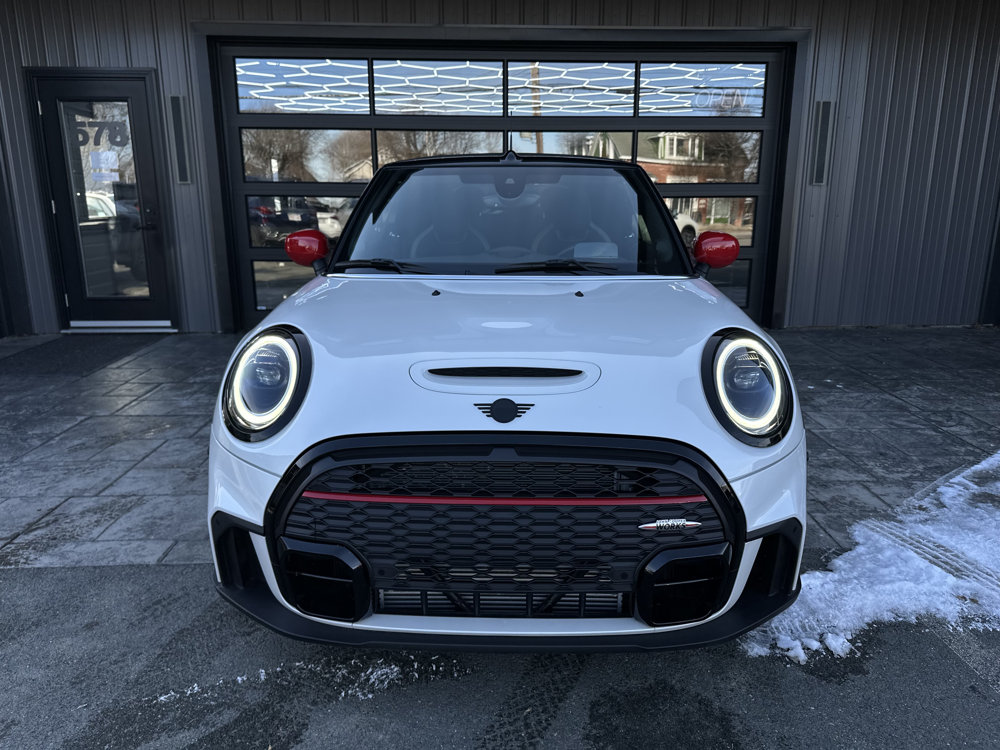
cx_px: 500
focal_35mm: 24
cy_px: 375
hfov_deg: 71.6
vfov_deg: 56.8
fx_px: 693
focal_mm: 6.86
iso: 80
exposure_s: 1/1845
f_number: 1.78
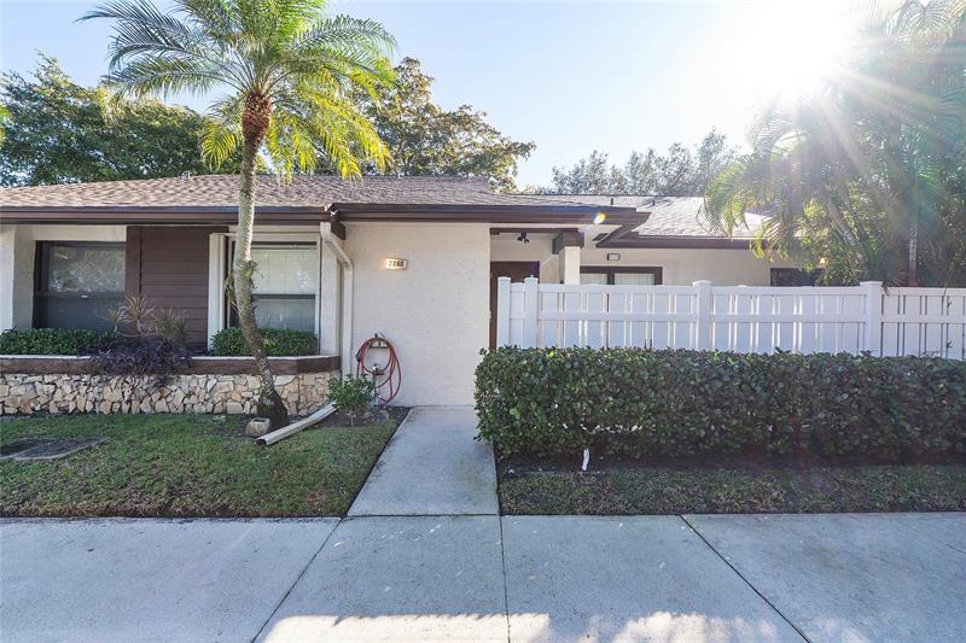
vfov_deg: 77.3
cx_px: 483
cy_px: 322
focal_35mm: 15
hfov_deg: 100.4
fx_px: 402
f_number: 8
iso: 400
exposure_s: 1/320
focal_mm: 10
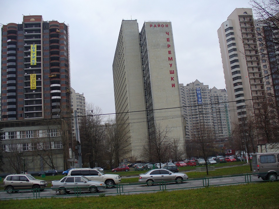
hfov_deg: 50.1
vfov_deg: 38.6
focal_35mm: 37
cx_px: 140
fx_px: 298
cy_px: 104
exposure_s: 1/160
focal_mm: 6.1
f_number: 2.8
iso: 80
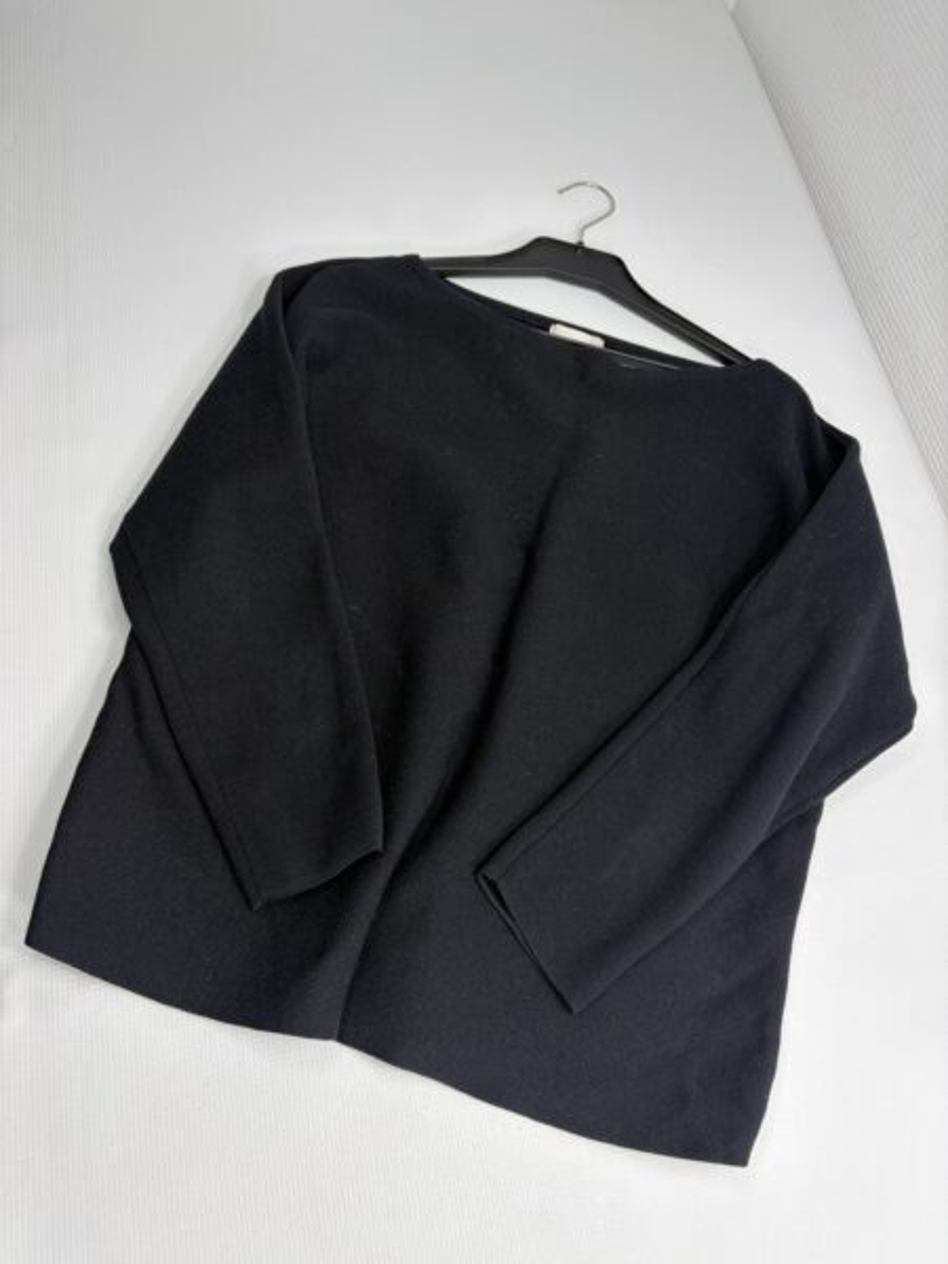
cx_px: 474
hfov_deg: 53.1
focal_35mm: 26
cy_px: 632
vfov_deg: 67.3
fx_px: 949
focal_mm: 5.96
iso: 40
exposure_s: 1/122
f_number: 1.6
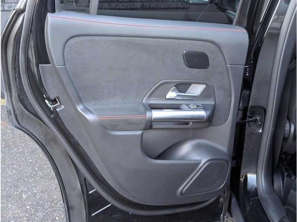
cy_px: 111
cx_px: 148
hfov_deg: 38.9
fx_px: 420
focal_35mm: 49
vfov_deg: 29.7
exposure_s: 1/120
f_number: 1.68
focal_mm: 6.9
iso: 291
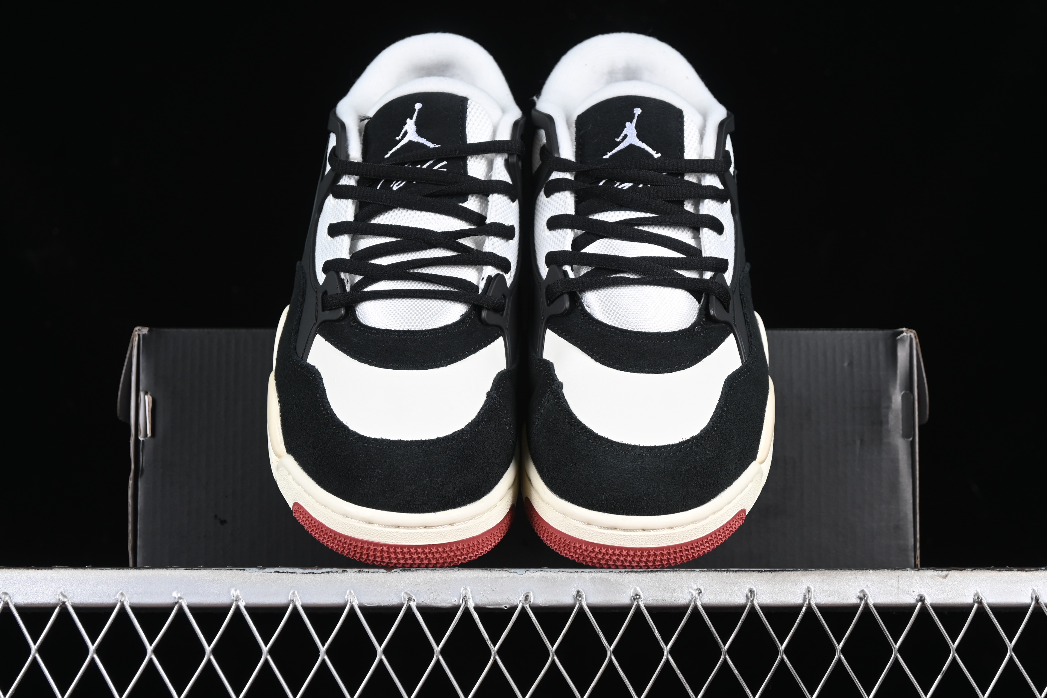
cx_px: 524
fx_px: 2181
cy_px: 349
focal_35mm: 75
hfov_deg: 27.0
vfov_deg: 18.2
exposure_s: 1/60
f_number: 6.3
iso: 160
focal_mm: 50
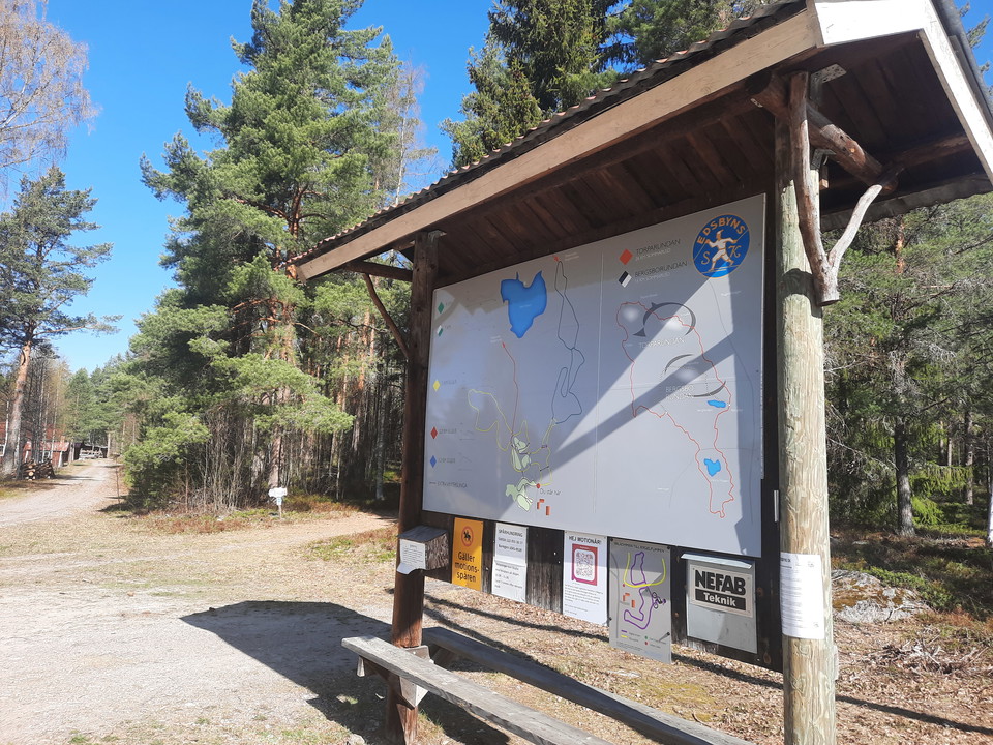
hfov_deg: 69.4
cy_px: 372
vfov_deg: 54.9
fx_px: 717
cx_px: 496
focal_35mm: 25
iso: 32
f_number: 2
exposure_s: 1/452
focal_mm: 4.6
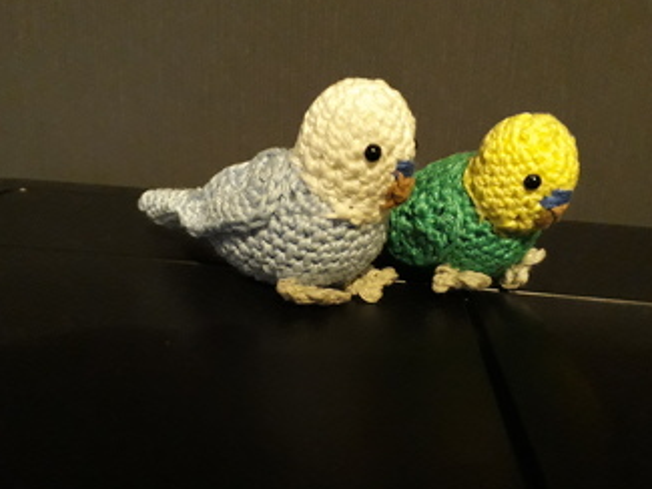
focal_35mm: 29
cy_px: 251
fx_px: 546
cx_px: 316
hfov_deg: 61.6
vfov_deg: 48.3
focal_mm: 3.6
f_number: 1.9
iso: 800
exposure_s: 1/17
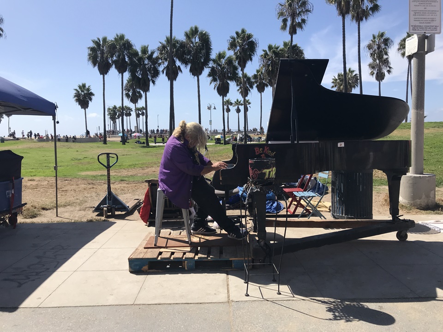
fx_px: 358
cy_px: 166
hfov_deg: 63.4
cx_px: 222
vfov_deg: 49.7
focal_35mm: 28
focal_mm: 3.99
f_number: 1.8
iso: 20
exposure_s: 1/2994
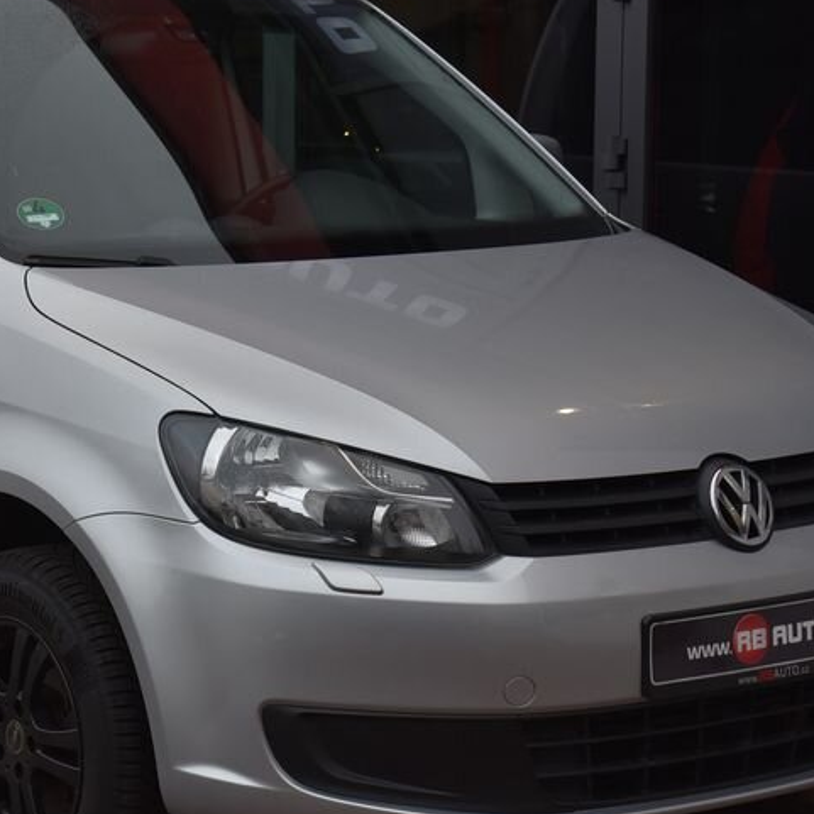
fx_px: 2793
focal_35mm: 105
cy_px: 389
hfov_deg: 16.4
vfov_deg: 16.6
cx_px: 154
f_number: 7.1
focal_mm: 58
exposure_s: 1/200
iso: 500
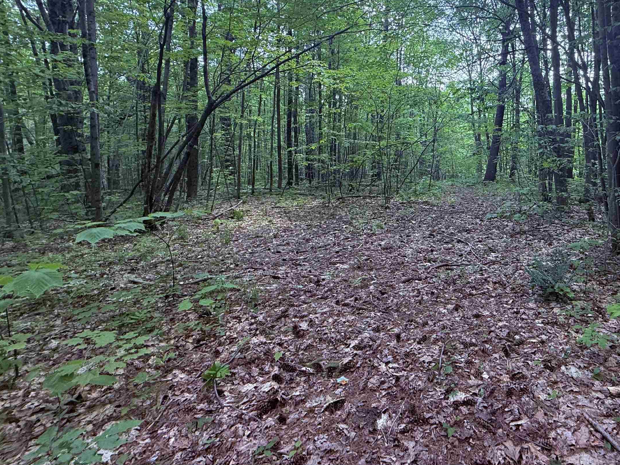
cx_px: 423
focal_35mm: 20
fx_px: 358
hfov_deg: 78.5
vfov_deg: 64.5
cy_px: 160
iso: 100
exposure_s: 1/99
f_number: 2.2
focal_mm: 2.22
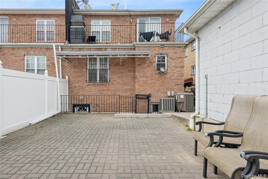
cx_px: 134
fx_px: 149
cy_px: 90
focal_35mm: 20
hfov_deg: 84.0
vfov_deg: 61.9
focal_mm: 20
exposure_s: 1/60
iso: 100
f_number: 11
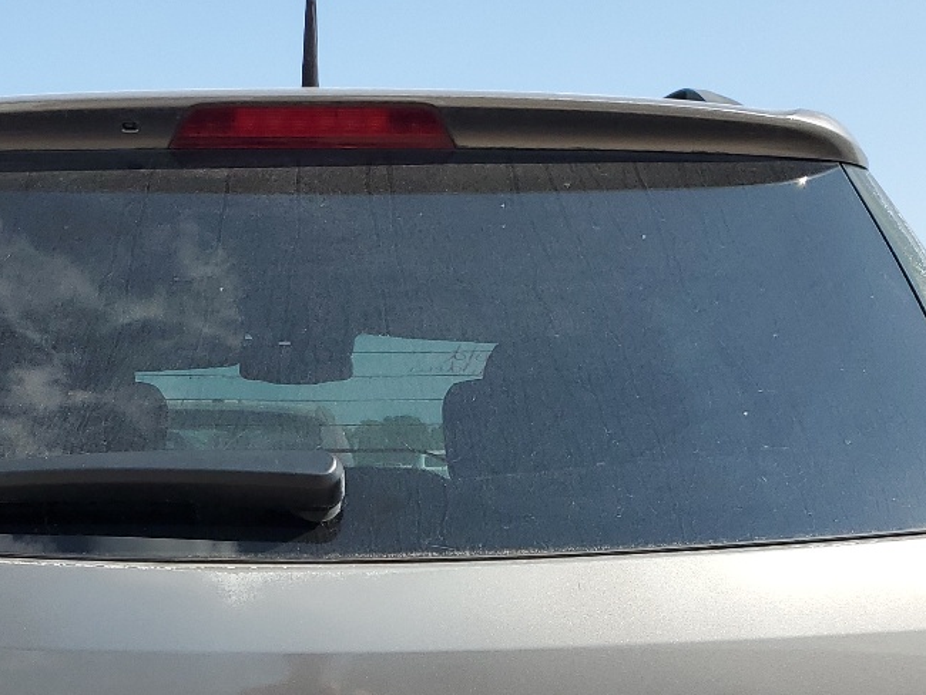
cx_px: 336
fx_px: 1713
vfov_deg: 21.7
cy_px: 769
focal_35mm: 64
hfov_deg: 30.1
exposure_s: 1/2000
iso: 50
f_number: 1.5
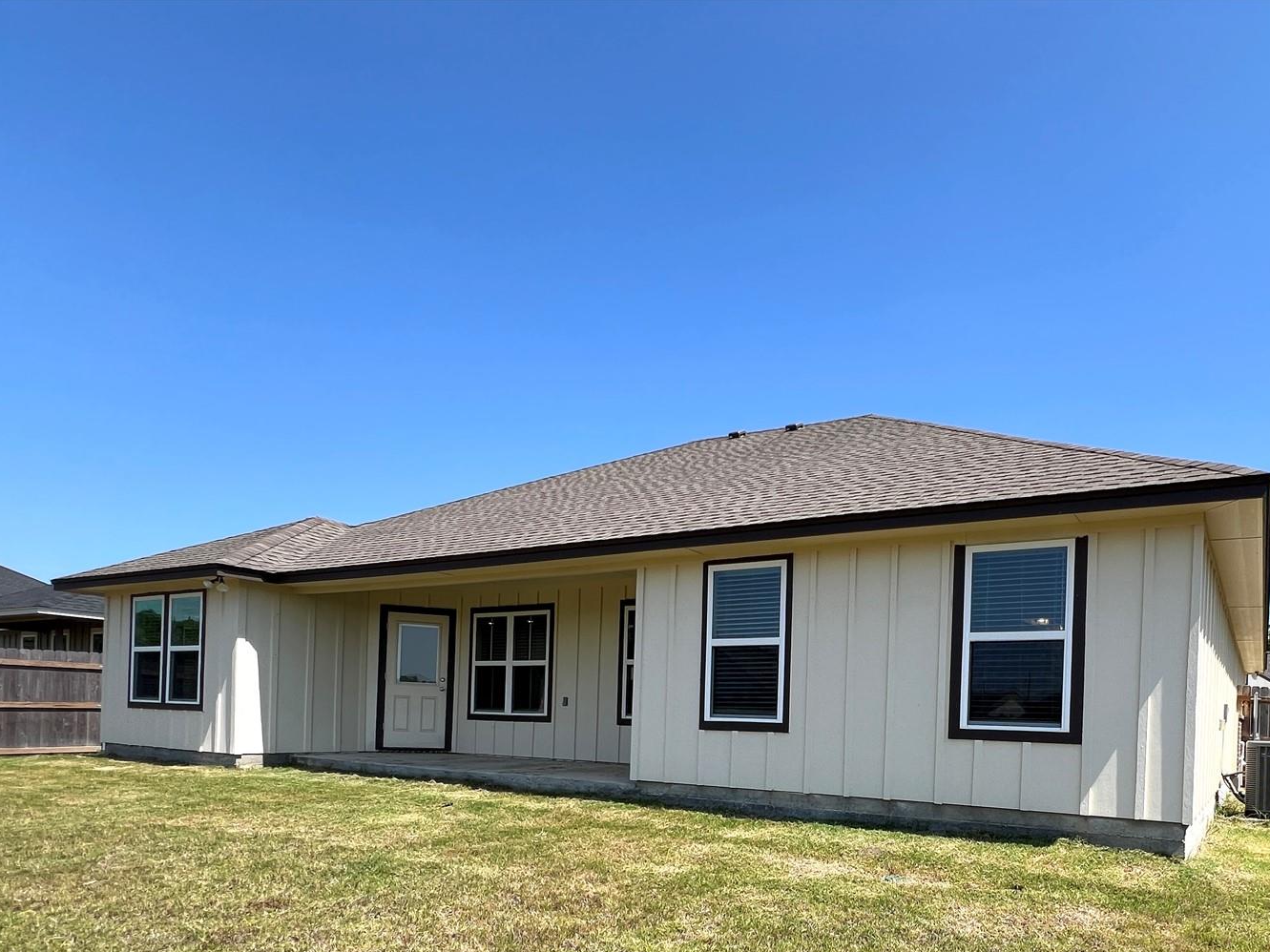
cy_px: 731
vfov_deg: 61.7
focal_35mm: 20
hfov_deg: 77.7
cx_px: 895
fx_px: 734
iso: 32
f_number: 1.8
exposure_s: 1/1179
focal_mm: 1.57
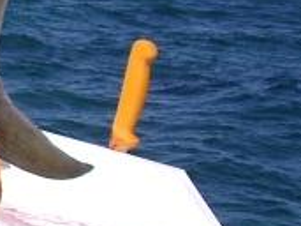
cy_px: 108
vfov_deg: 6.5
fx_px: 1981
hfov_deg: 7.7
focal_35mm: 228
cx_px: -560
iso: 64
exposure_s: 1/1000
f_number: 4.3
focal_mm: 6.2
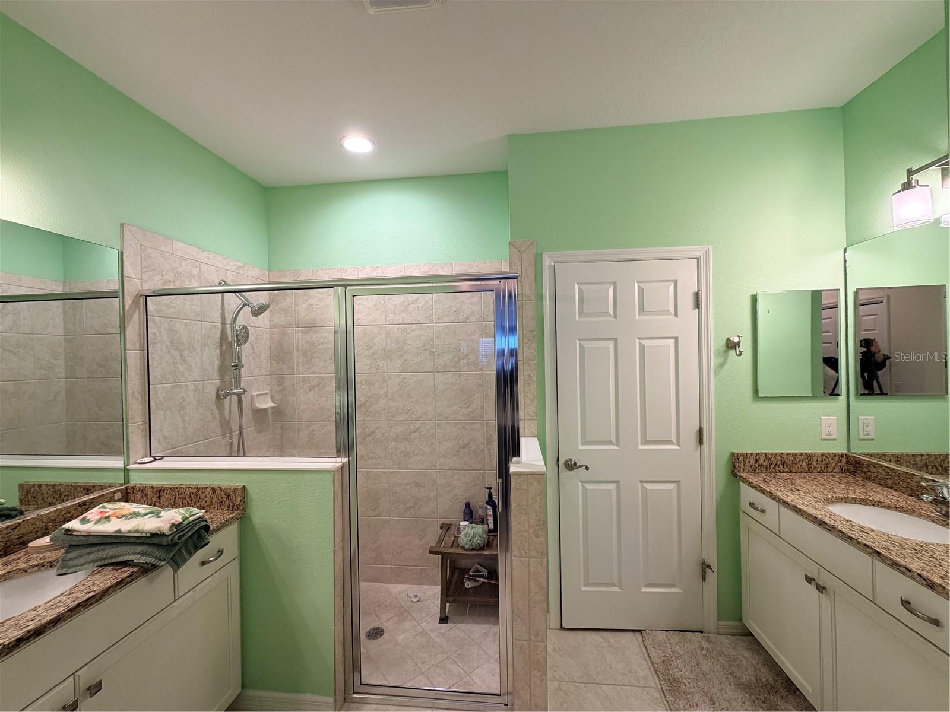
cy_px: 356
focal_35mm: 14
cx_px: 475
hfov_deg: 102.1
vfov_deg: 85.7
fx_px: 384
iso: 200
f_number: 2.2
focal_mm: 2.22
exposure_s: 1/60
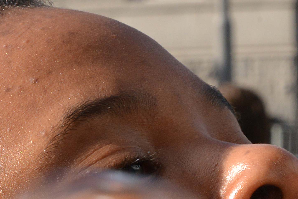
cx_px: 363
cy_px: 237
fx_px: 3602
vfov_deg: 3.2
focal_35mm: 435
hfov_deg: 4.7
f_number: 16
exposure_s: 1/200
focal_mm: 85
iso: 640
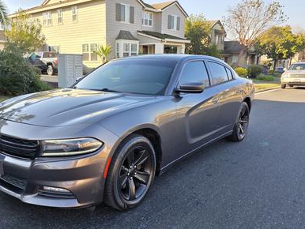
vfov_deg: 46.8
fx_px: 264
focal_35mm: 30
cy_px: 121
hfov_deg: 58.9
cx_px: 108
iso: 32
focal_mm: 6.3
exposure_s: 1/359
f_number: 1.7
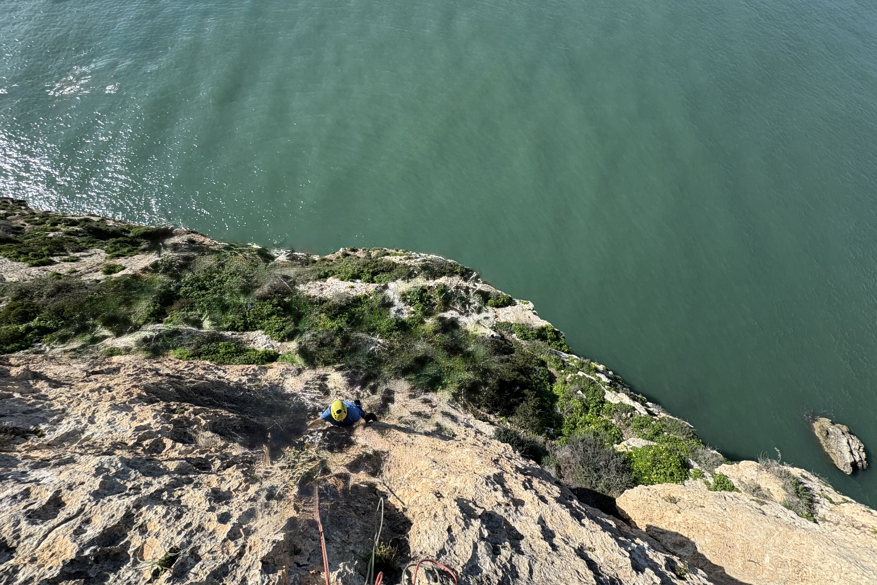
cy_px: 261
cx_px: 441
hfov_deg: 100.4
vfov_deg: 77.1
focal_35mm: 15
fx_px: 365
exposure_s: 1/1110
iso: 50
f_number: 2.2
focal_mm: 2.22
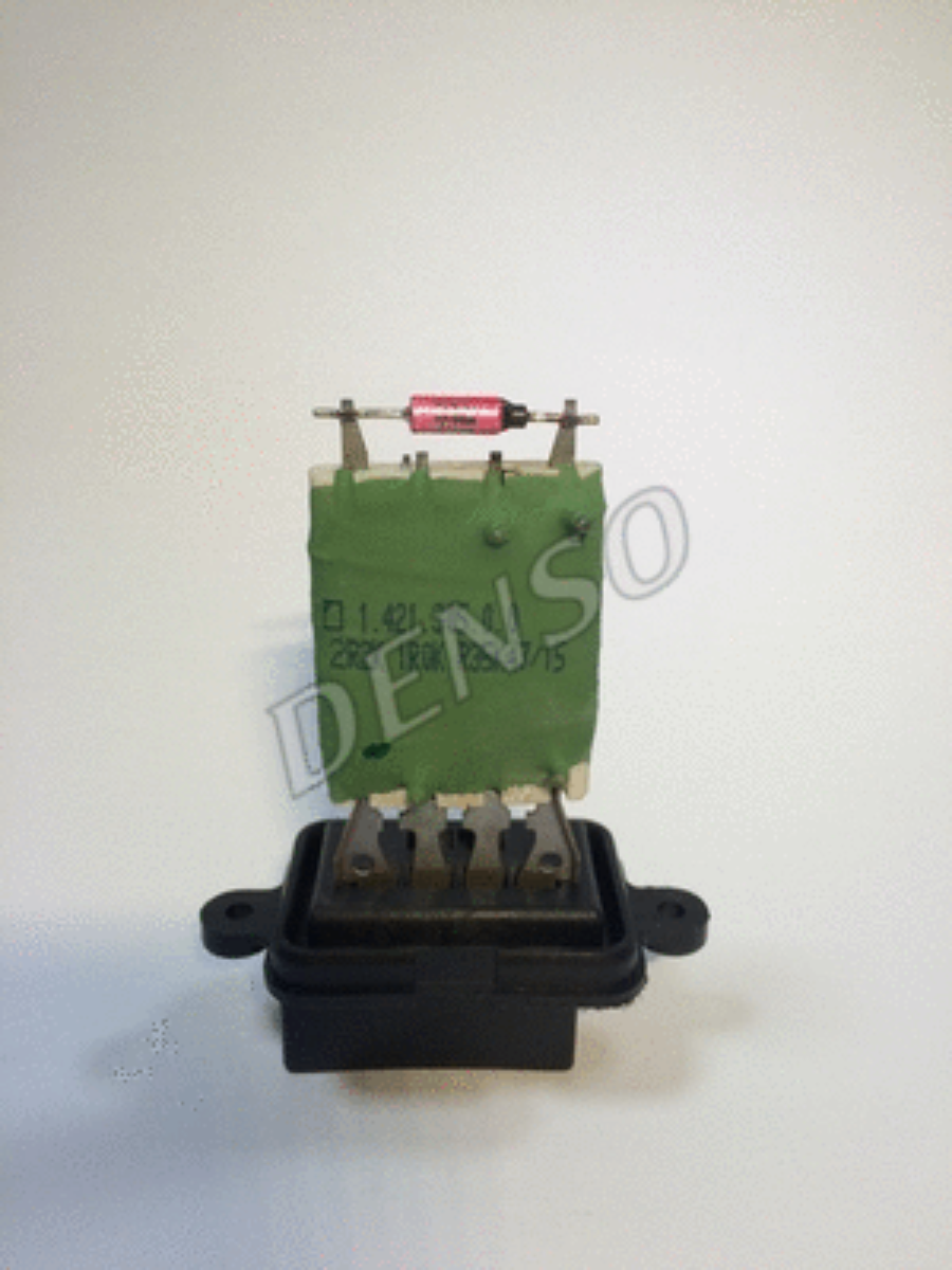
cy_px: 635
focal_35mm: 29
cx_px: 476
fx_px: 1063
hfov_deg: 48.2
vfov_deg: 61.7
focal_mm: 4.15
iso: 32
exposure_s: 1/50
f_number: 2.2
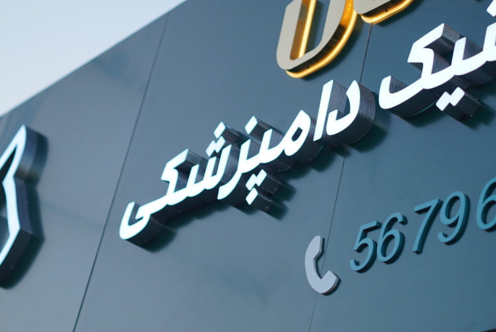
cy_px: 105
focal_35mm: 107
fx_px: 1476
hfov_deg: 19.1
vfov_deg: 12.8
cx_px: 286
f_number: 1.6
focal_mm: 50
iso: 100
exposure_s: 1/500
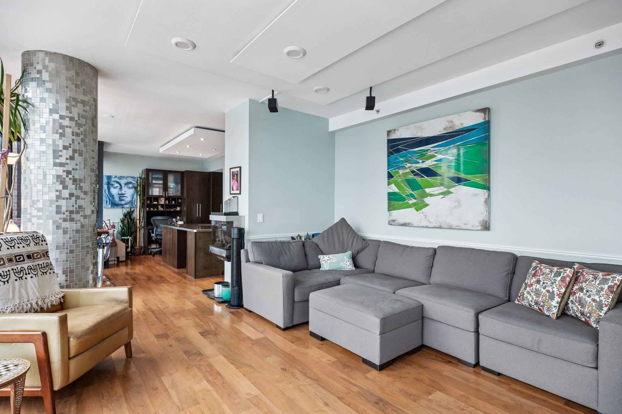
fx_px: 294
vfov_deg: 70.4
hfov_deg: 93.3
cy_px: 207
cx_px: 311
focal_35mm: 17
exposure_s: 1/60
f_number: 8
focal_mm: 11.6
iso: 500
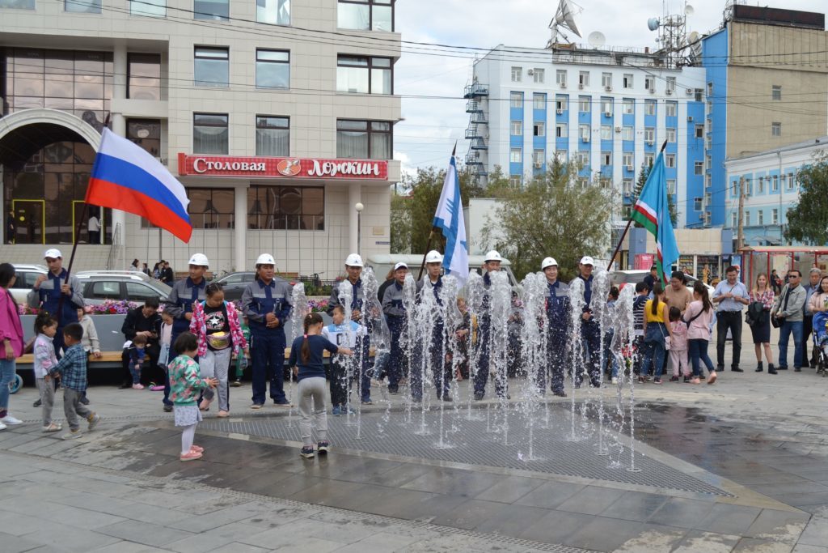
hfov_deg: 61.9
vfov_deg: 43.6
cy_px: 276
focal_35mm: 30
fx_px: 690
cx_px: 414
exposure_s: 1/1250
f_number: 5
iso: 400
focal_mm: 20
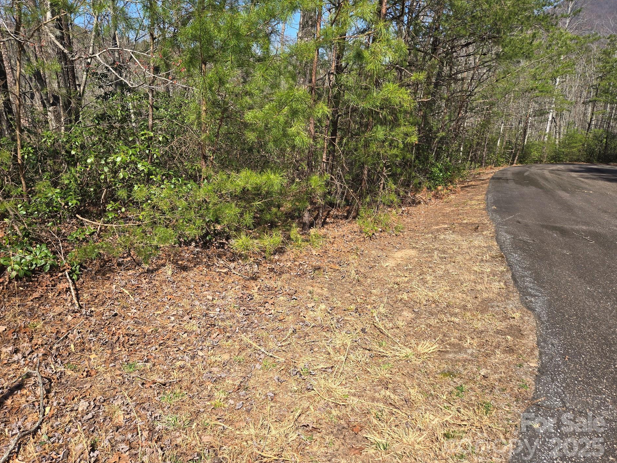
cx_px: 294
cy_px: 223
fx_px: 446
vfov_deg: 54.9
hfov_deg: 69.4
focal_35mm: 25
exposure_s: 1/1314
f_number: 1.8
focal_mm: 5.4
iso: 25
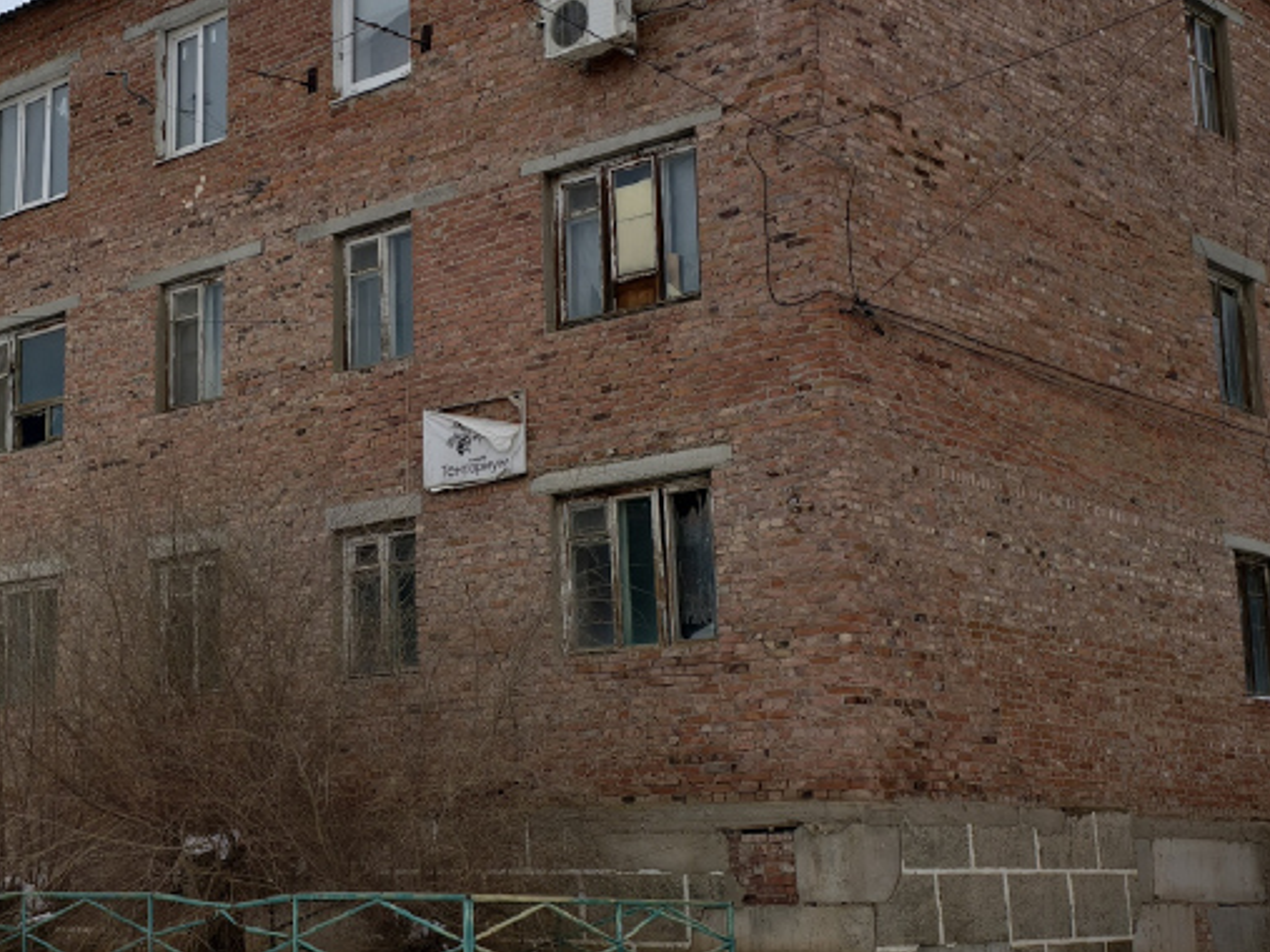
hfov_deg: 32.0
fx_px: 2164
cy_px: 407
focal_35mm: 59
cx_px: 303
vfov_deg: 24.8
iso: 72
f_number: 1.57
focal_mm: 6.54
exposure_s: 1/1727
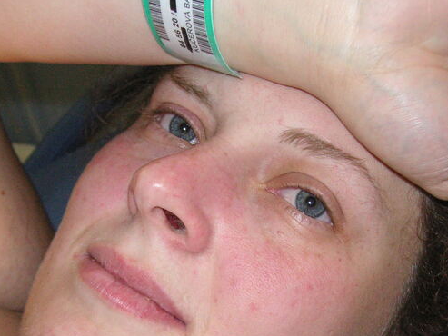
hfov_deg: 32.2
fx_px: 777
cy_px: 256
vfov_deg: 24.1
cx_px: 214
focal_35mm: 60
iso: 160
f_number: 6.7
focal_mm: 6.1
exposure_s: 1/180
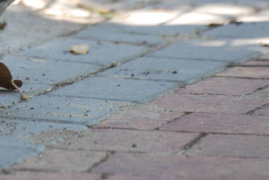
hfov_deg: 1.7
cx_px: -4
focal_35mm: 1202
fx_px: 8992
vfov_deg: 1.1
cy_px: -8
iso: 400
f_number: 5.6
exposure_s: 1/160
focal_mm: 300
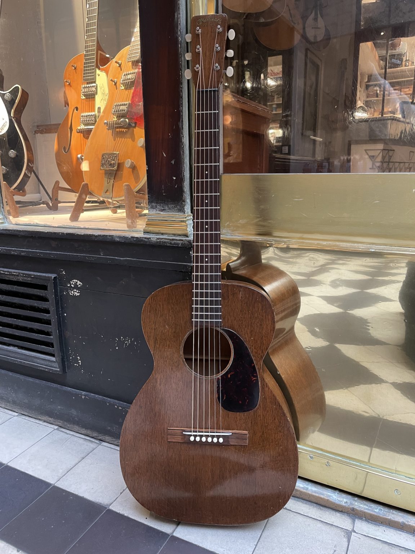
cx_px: 208
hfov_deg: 53.1
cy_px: 277
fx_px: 416
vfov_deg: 67.3
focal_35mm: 26
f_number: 1.6
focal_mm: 4.2
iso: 200
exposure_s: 1/50
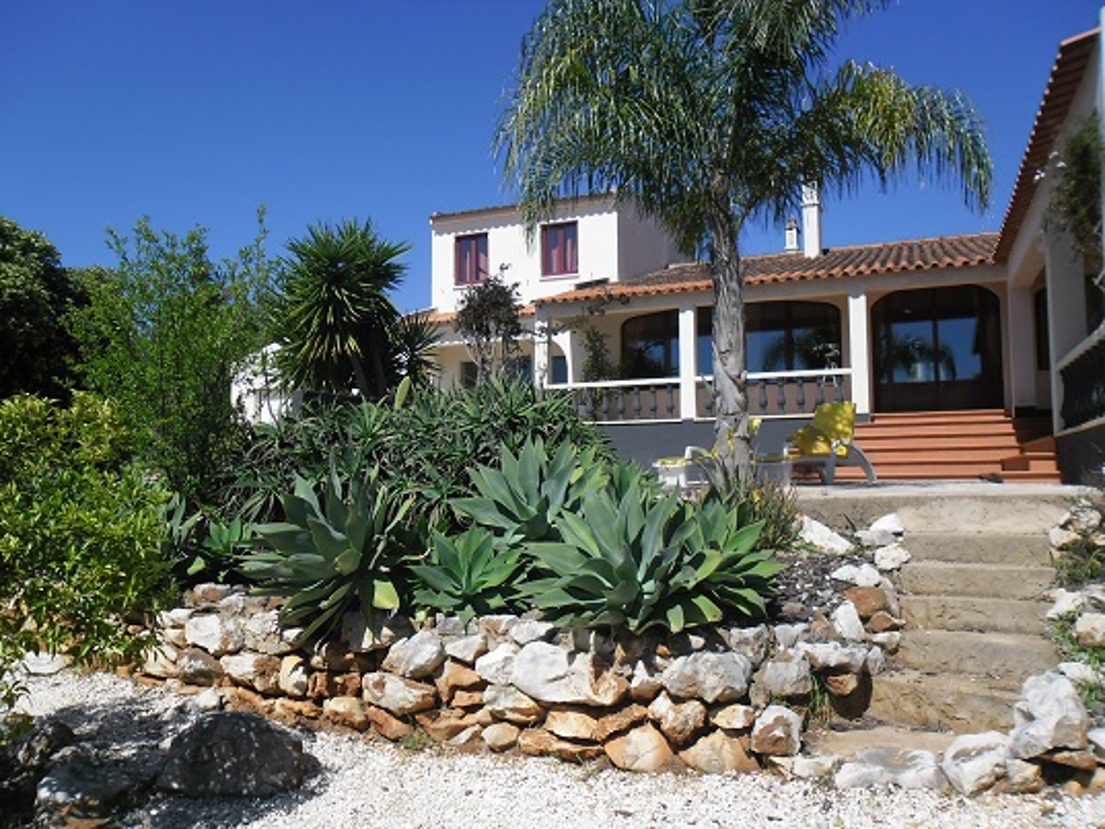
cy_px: 414
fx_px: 862
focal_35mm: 27
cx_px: 552
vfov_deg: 51.4
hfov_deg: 65.3
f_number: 9
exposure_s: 1/189
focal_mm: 4.9
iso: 80
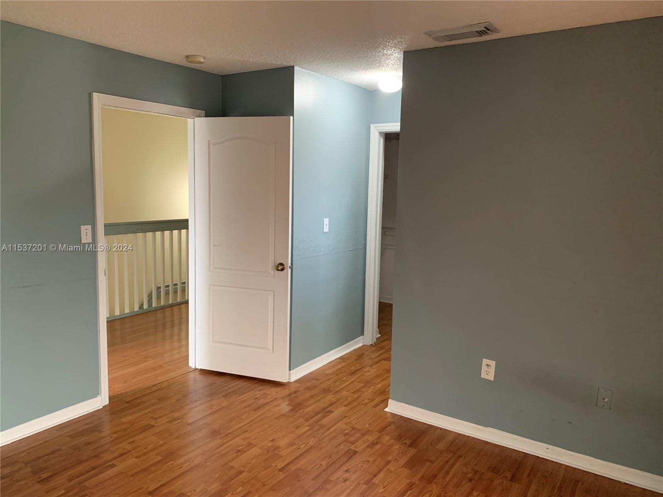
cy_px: 248
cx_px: 332
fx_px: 498
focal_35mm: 26
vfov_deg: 53.1
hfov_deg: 67.3
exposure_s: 1/60
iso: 320
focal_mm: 4.25
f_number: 1.8
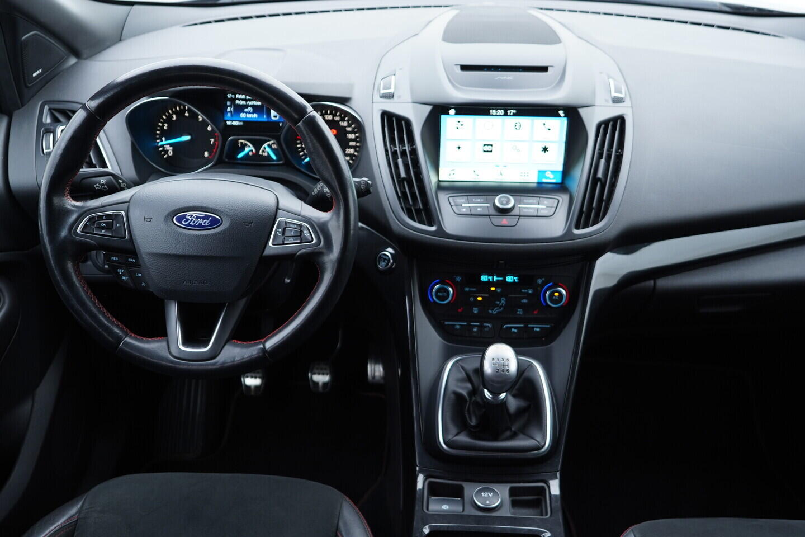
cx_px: 402
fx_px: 805
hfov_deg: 53.1
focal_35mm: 36
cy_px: 268
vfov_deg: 36.9
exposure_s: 1/40
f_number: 2.8
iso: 250
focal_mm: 24
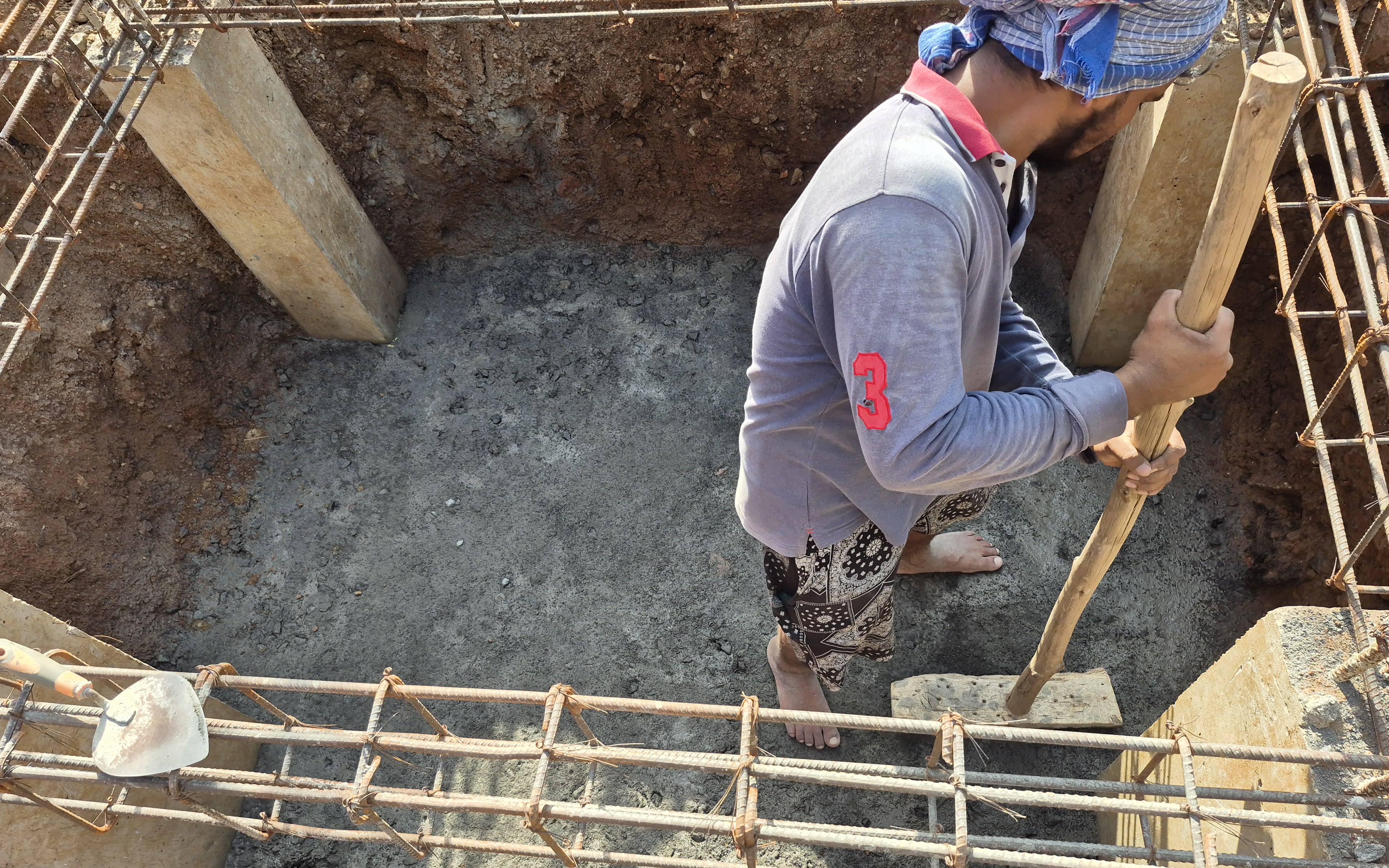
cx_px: 691
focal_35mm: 25
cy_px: 488
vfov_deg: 49.2
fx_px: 946
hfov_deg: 72.5
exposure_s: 1/227
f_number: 1.8
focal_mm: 5.4
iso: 25
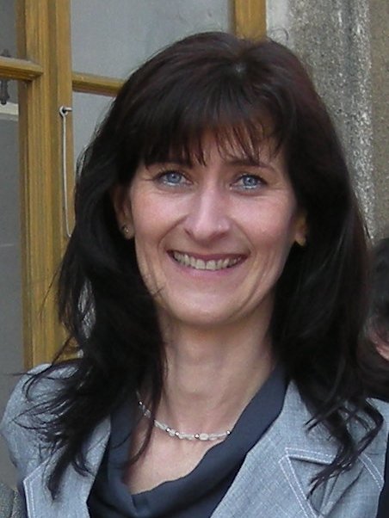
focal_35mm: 35
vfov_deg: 52.6
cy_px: 259
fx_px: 524
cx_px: 194
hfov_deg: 40.7
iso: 64
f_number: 2.8
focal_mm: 5.7
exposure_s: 1/164
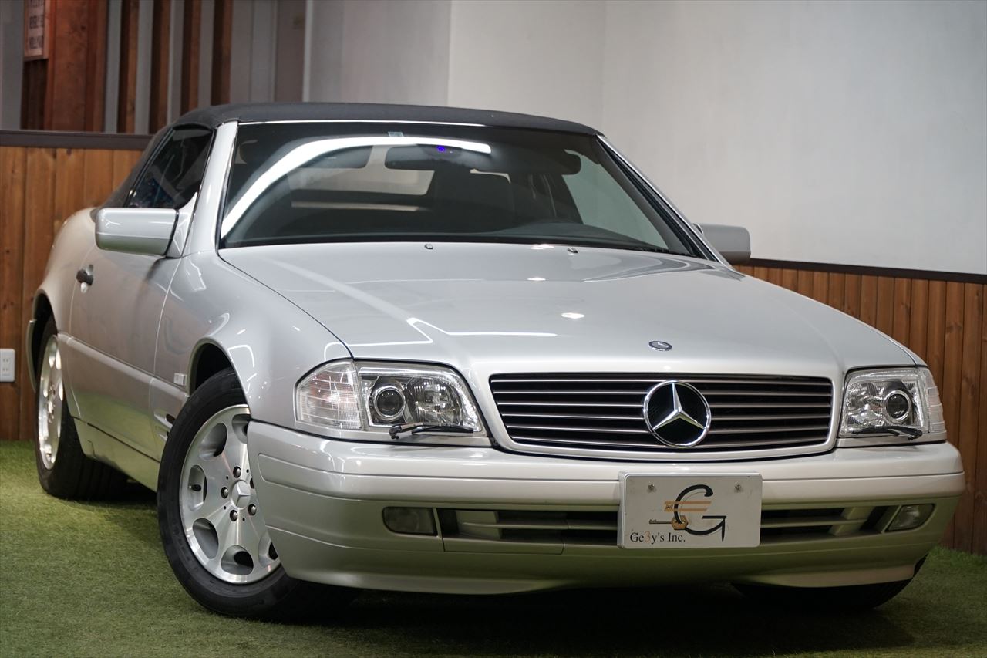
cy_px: 329
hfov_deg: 20.0
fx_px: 2796
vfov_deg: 13.4
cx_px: 494
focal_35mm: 102
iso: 800
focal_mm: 68
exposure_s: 1/125
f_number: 4
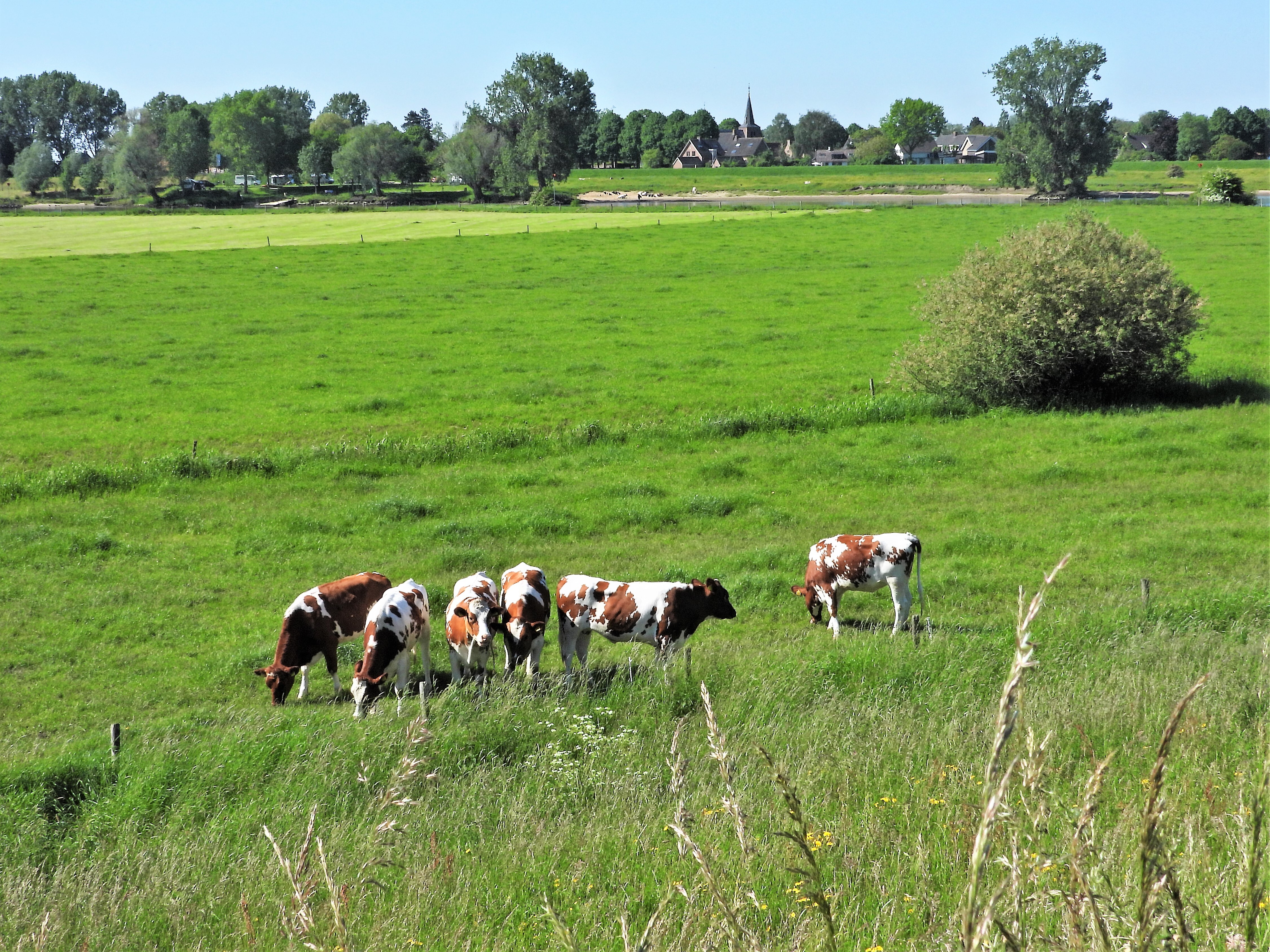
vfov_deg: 24.4
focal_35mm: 60
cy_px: 476
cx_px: 635
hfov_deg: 32.2
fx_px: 2201
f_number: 8
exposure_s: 1/400
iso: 100
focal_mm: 10.7
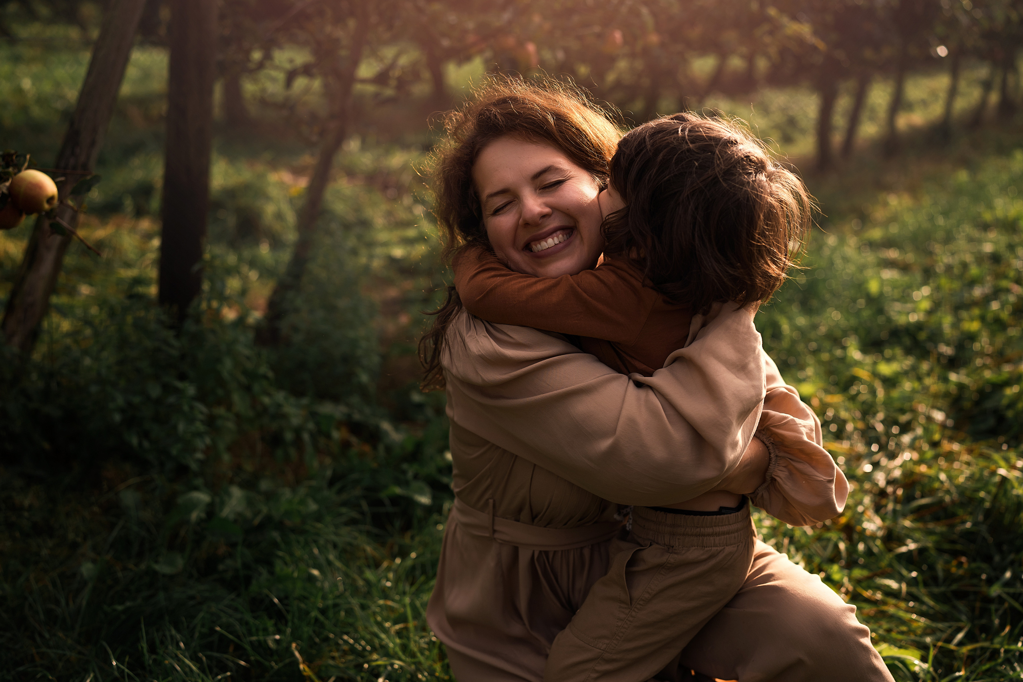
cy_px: 341
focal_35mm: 35
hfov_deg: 54.4
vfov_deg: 37.9
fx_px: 995
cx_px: 512
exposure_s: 1/2500
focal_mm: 35
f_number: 2
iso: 100
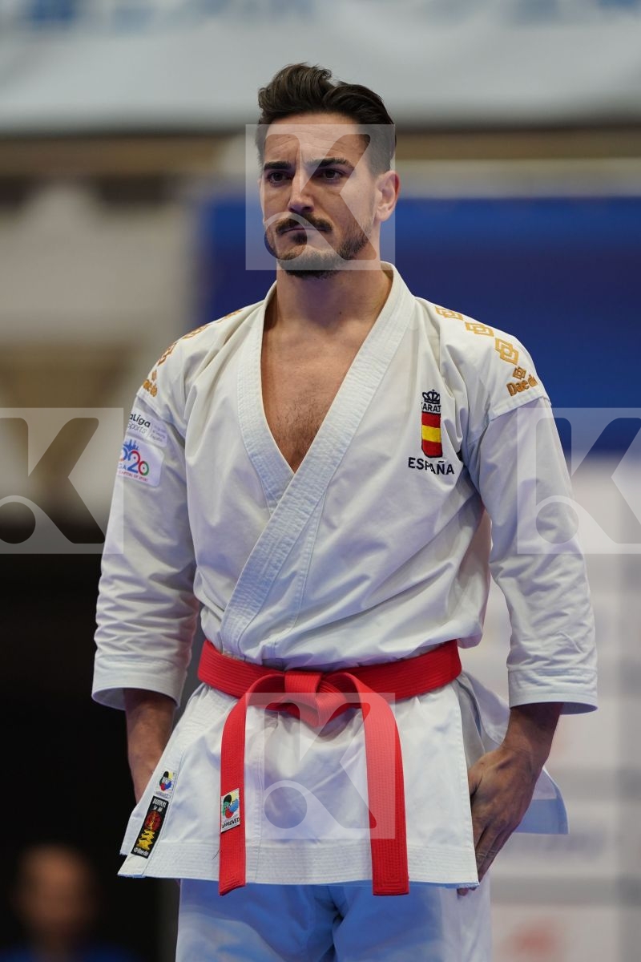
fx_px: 10682
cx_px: 320
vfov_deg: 5.2
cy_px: 481
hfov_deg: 3.4
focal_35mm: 400
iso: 1250
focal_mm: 400
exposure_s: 1/400
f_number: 2.8
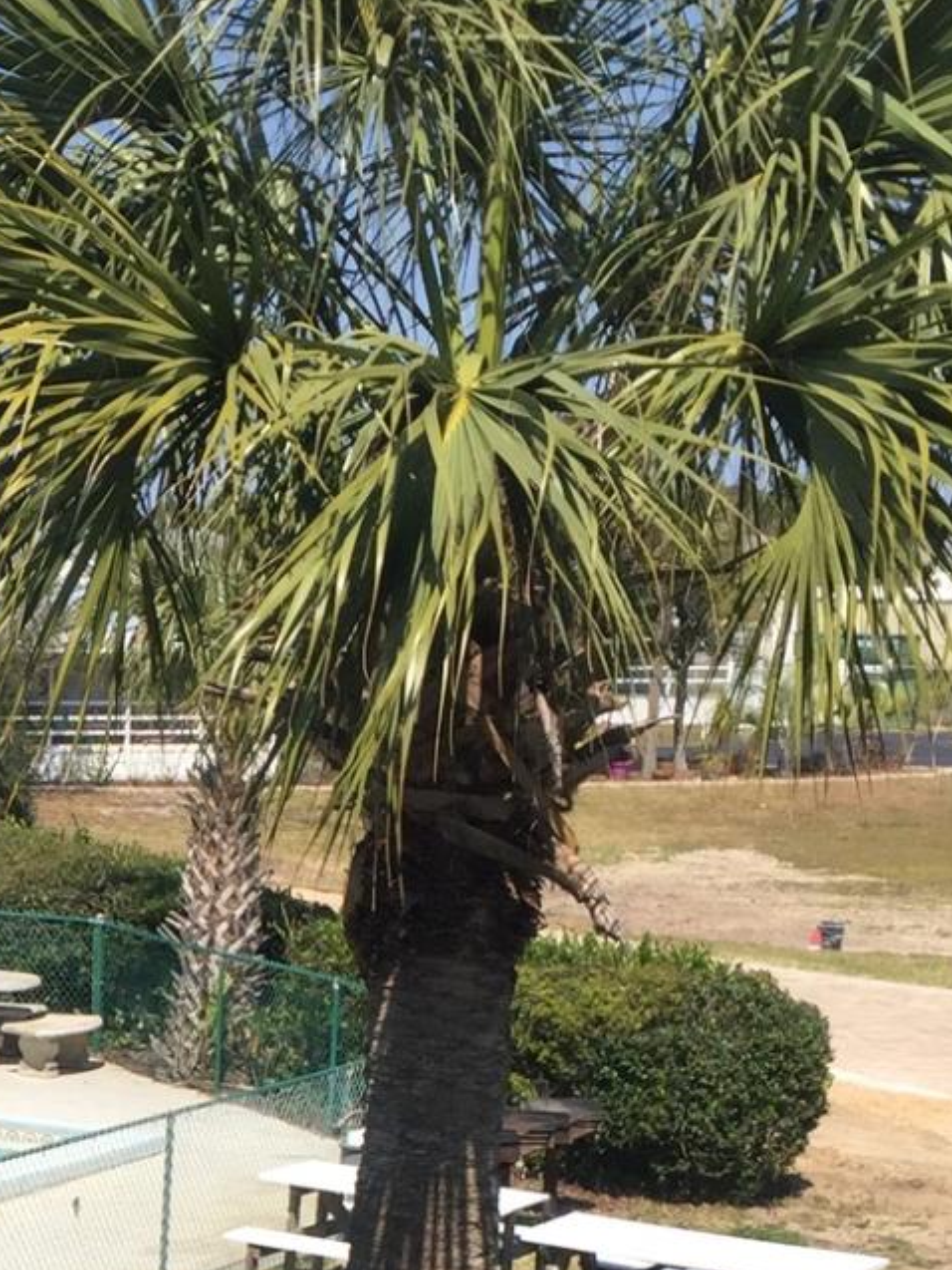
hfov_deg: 15.6
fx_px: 3336
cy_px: 1404
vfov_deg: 20.5
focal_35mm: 91
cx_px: -223
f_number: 2.2
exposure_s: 1/2083
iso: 32
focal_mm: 4.15
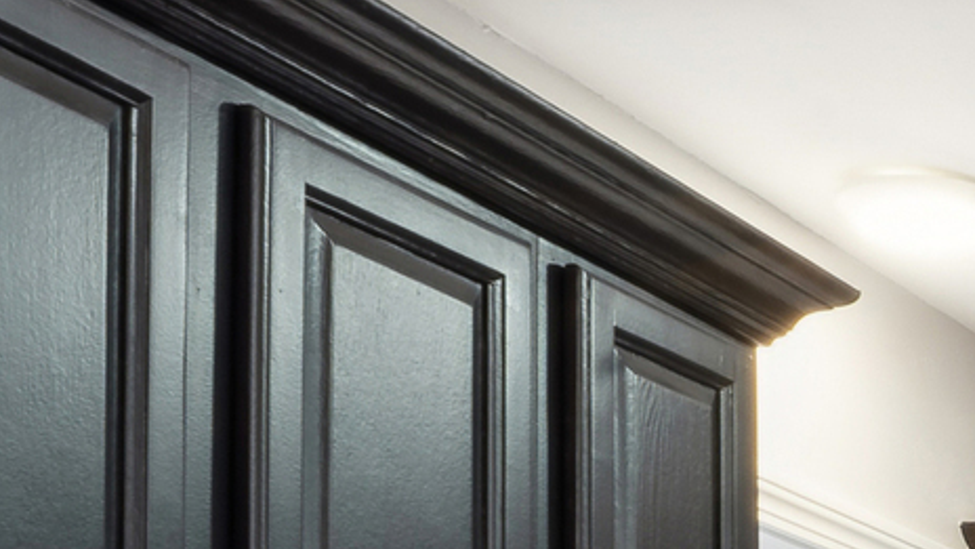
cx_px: 2152
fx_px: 2633
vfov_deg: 10.8
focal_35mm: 102
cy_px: 1114
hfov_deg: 15.2
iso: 100
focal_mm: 14.7
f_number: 22
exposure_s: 4
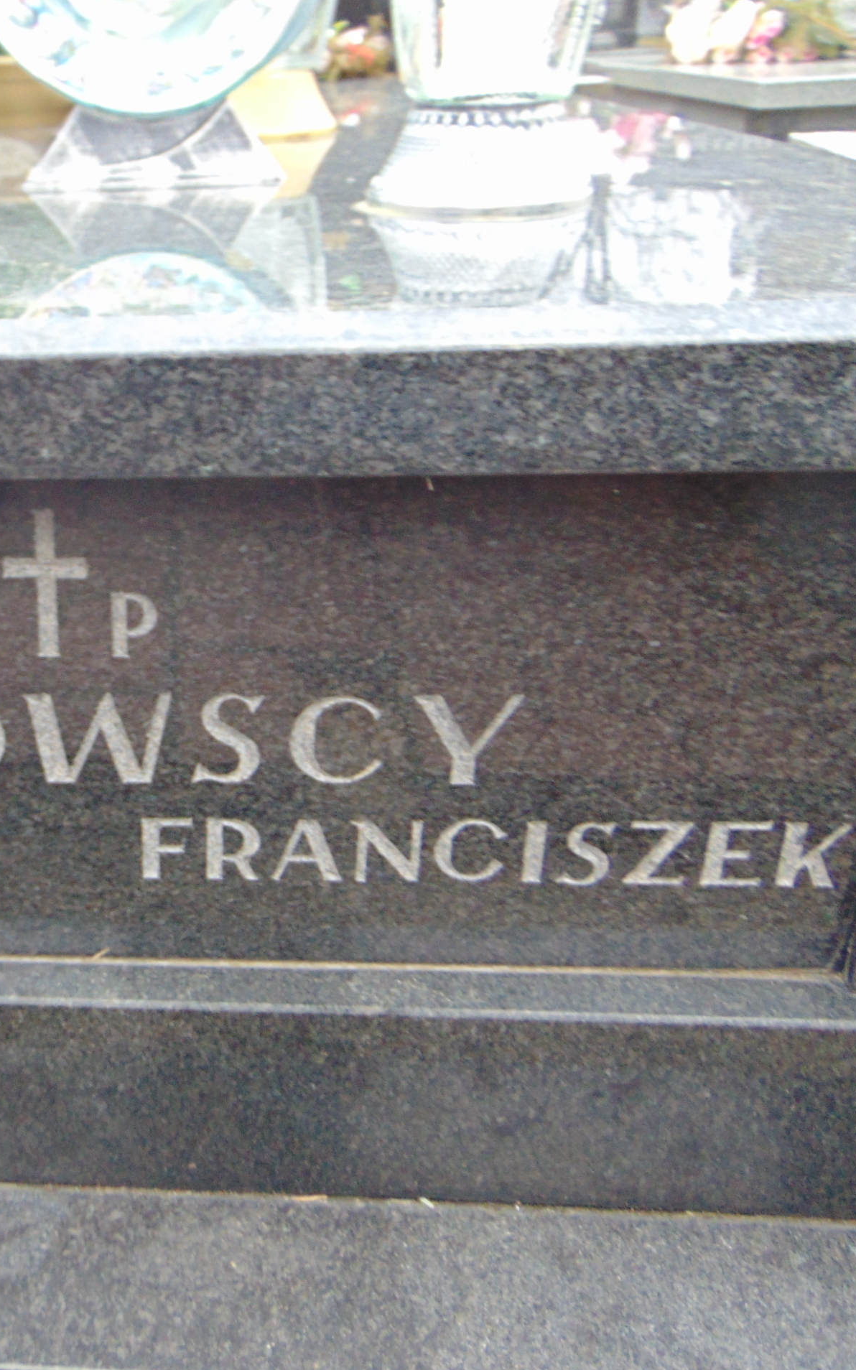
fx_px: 1344
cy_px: 691
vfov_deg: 54.0
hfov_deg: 32.9
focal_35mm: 36
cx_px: 38
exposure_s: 1/30
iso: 160
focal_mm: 4.5
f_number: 3
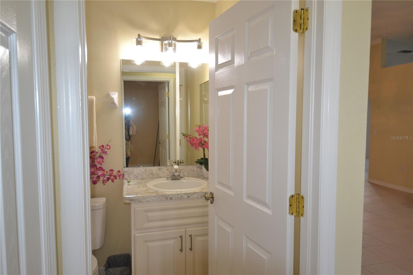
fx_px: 292
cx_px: 206
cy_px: 138
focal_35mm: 26
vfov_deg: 50.4
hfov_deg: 70.4
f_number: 4.2
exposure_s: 1/60
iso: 450
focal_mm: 17
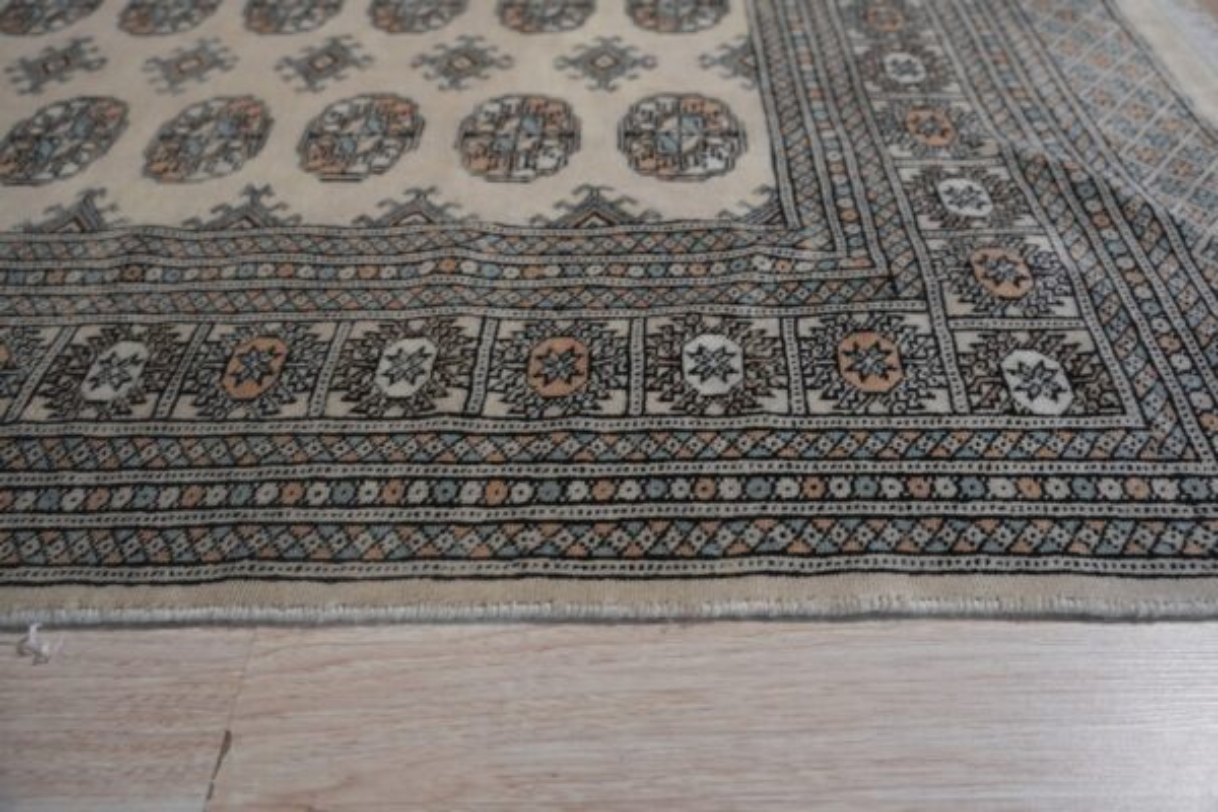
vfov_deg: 38.5
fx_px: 1164
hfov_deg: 55.2
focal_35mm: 34
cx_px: 609
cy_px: 406
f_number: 5
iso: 250
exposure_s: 1/160
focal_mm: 34.4
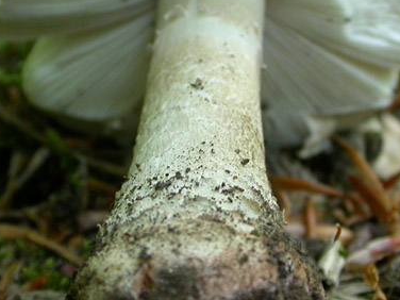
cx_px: 198
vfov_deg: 13.1
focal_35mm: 113
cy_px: 79
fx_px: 1306
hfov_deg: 17.4
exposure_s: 1/30
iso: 100
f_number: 2.9
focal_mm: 10.4
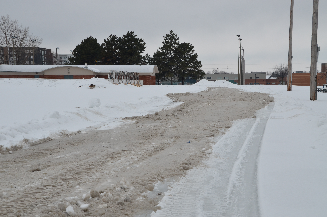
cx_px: 164
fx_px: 598
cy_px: 108
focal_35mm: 66
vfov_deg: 20.5
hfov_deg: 30.6
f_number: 10
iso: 320
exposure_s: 1/400
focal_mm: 44
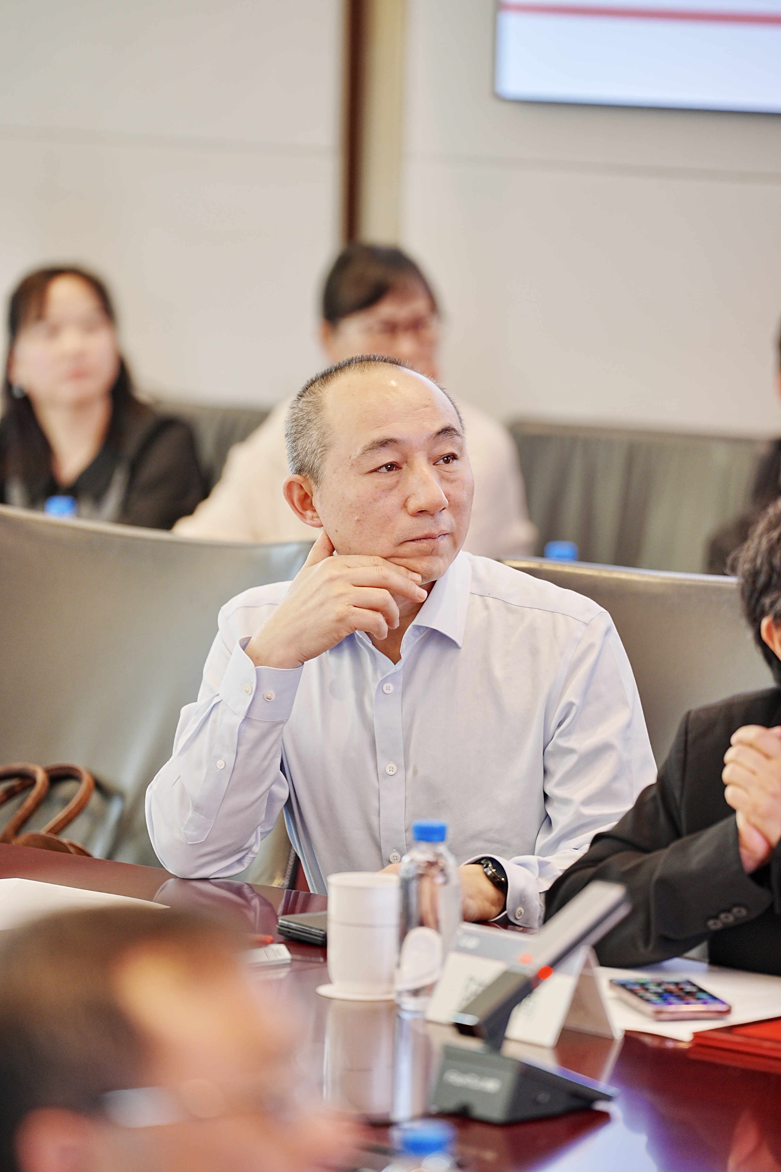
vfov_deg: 10.3
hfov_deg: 6.9
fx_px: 6508
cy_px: 586
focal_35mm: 200
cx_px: 390
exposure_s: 1/50
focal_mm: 200
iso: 400
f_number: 2.8
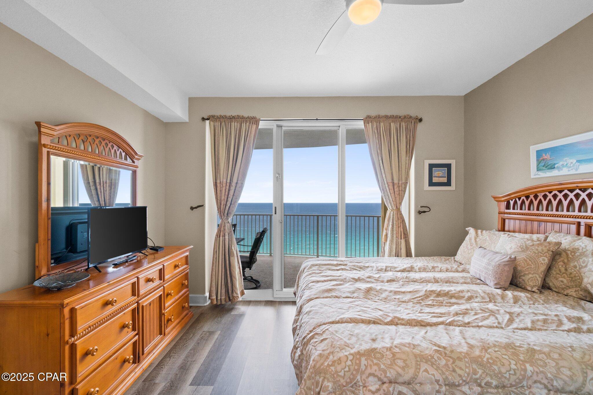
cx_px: 296
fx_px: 247
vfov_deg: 77.3
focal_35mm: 15
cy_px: 198
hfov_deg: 100.4
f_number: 8
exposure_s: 1/13
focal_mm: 10
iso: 400
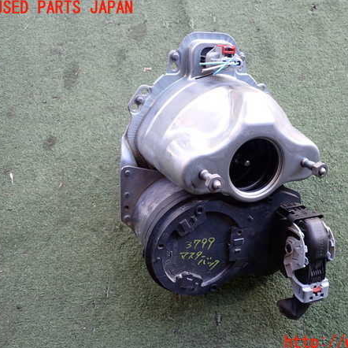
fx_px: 409
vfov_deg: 46.0
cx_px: 226
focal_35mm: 36
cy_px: 176
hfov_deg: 45.5
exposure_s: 1/100
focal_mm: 5.4
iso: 200
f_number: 2.3
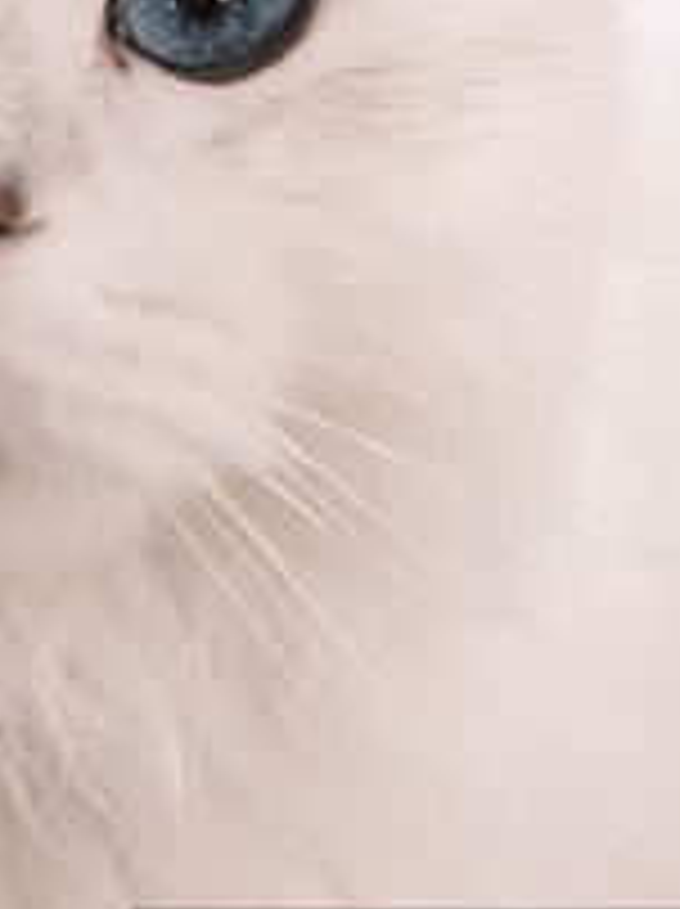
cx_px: -65
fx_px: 3701
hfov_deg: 10.4
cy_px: 212
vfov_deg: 14.0
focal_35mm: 141
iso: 1600
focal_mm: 24.8
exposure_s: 1/400
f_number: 2.8
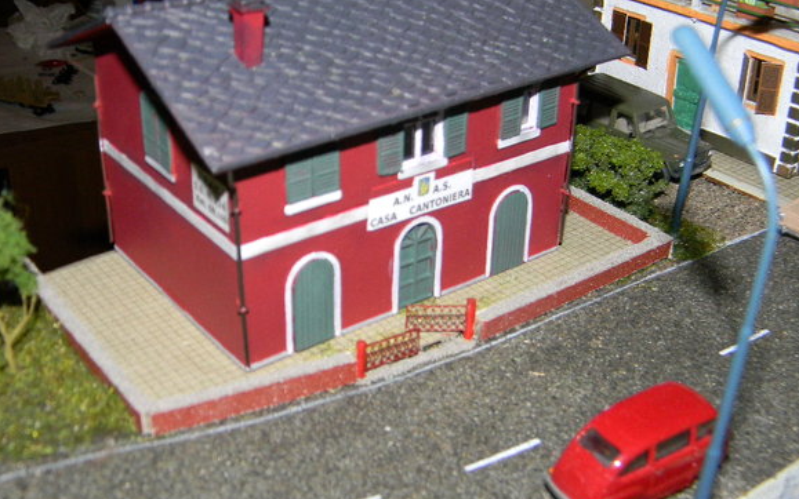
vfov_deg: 26.9
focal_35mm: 48
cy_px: 218
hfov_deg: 41.8
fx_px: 1045
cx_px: 411
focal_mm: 7.3
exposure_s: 1/30
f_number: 7.6
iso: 200
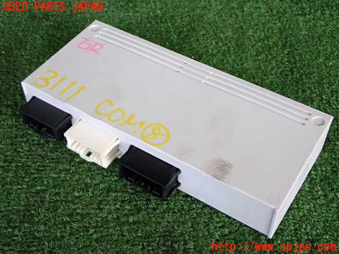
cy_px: 127
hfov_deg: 38.2
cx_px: 170
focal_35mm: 50
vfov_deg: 29.1
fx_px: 490
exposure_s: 1/125
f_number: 3.2
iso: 400
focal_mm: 9.01
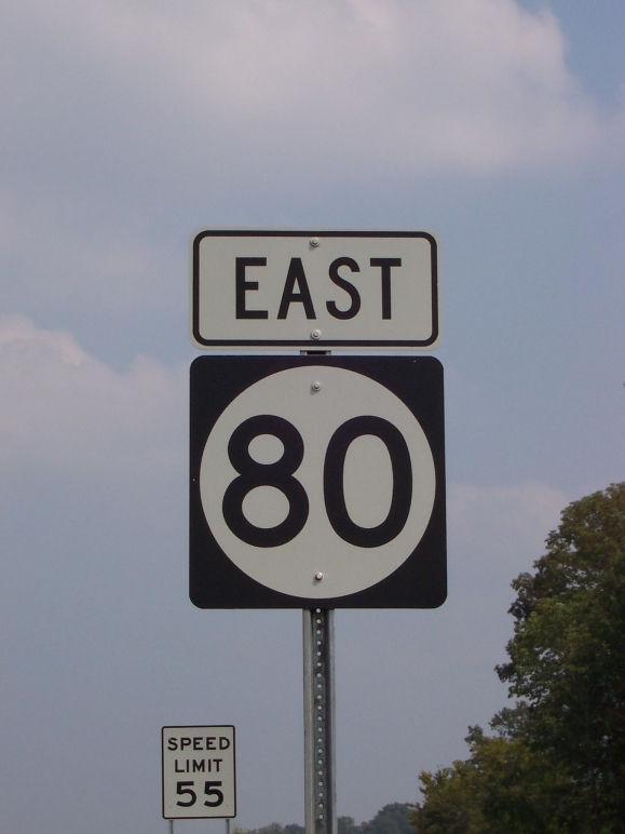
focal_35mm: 111
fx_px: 2672
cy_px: 417
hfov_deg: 13.3
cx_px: 312
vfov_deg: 17.7
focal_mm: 16.8
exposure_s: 1/500
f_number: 9.5
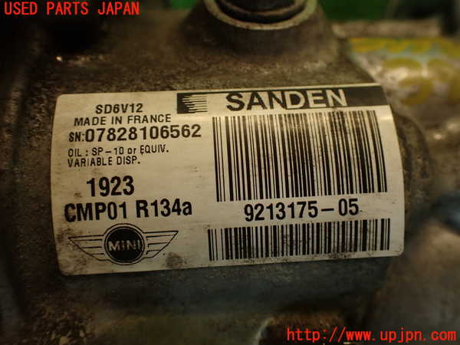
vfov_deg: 44.2
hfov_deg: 56.8
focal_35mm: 32
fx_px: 425
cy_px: 172
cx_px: 230
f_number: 2.4
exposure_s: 1/60
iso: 200
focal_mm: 5.79
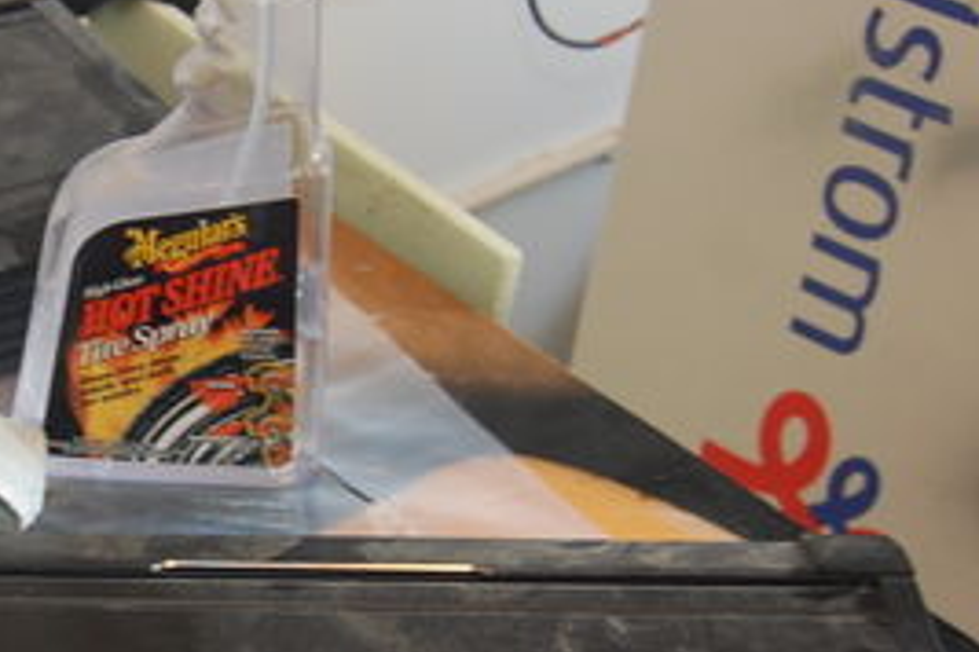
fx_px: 2339
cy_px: 462
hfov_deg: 22.9
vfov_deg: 15.8
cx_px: 44
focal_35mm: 86
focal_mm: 24
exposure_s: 1/60
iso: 400
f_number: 4
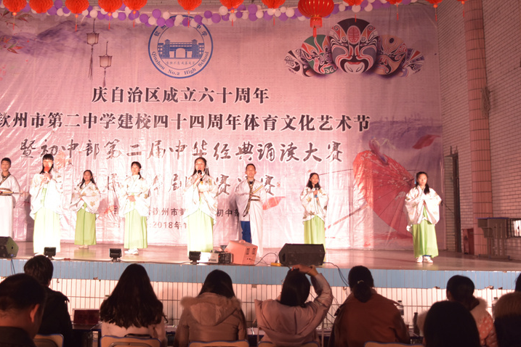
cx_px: 169
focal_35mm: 46
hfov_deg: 42.1
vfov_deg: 29.1
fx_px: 666
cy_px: 120
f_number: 3.8
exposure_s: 1/60
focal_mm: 22
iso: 320
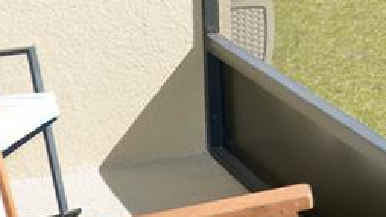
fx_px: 1167
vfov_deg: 9.7
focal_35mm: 114
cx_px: 343
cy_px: -249
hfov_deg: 18.5
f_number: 5.6
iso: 100
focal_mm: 18
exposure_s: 1/250
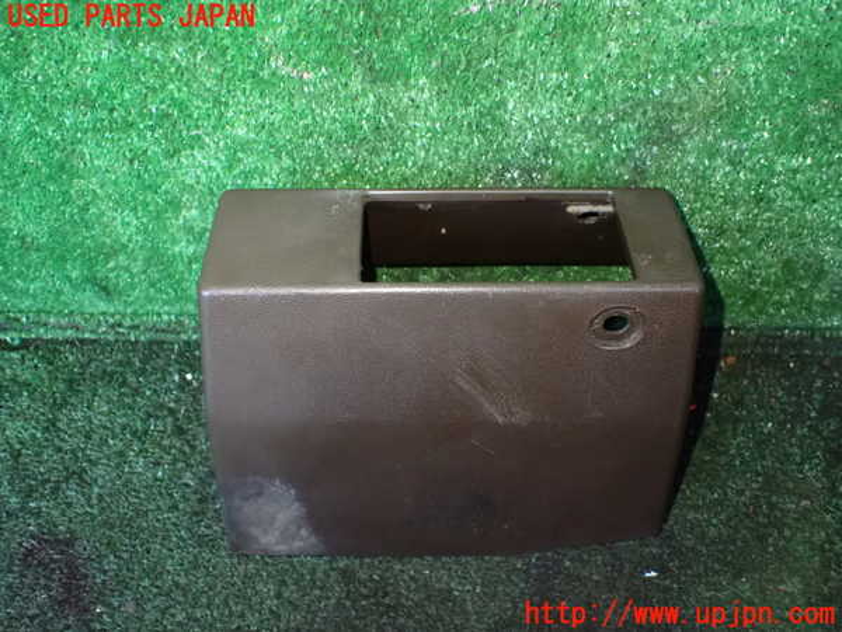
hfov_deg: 60.0
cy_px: 316
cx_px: 421
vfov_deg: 46.8
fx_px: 730
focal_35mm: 30
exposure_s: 1/30
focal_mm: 5.4
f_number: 2.3
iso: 1250
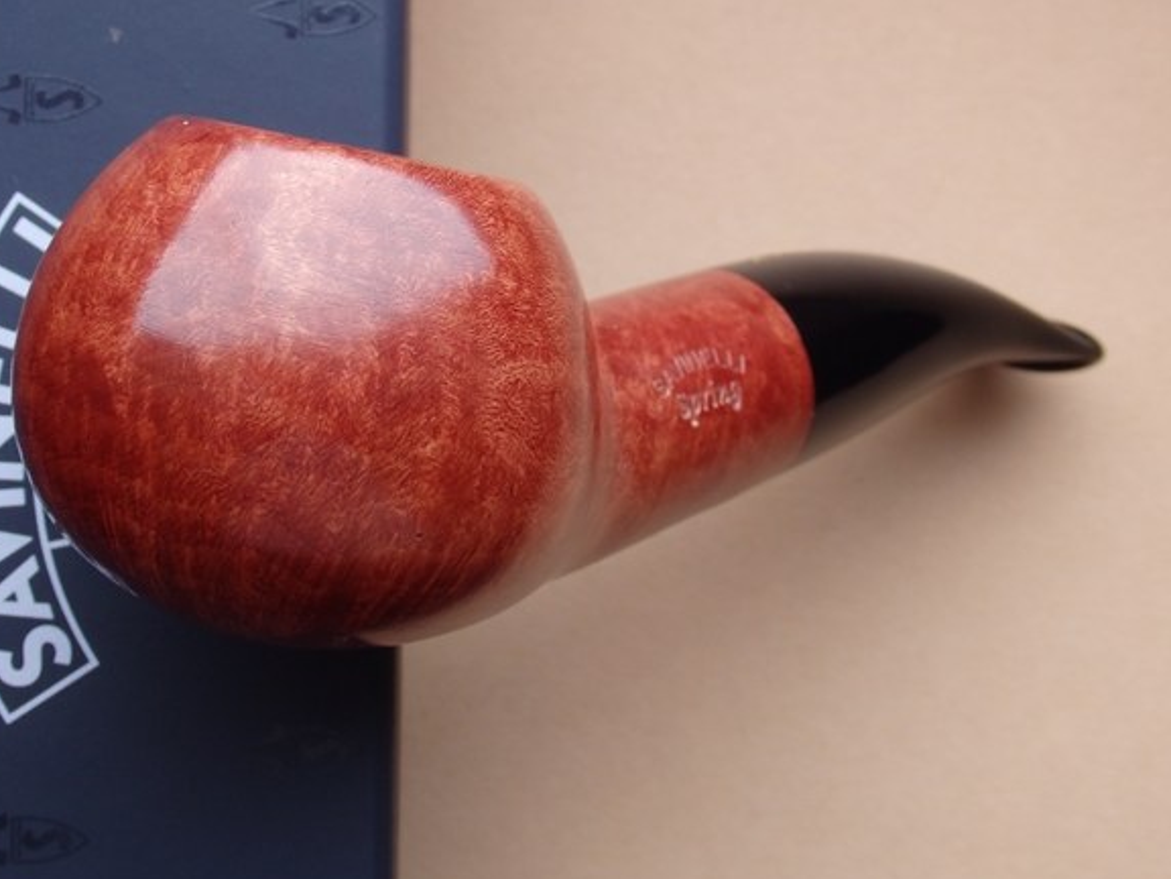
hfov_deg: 28.5
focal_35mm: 68
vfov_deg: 21.6
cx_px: 490
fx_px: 2300
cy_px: 346
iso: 125
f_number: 4
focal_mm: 8.9
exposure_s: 1/10
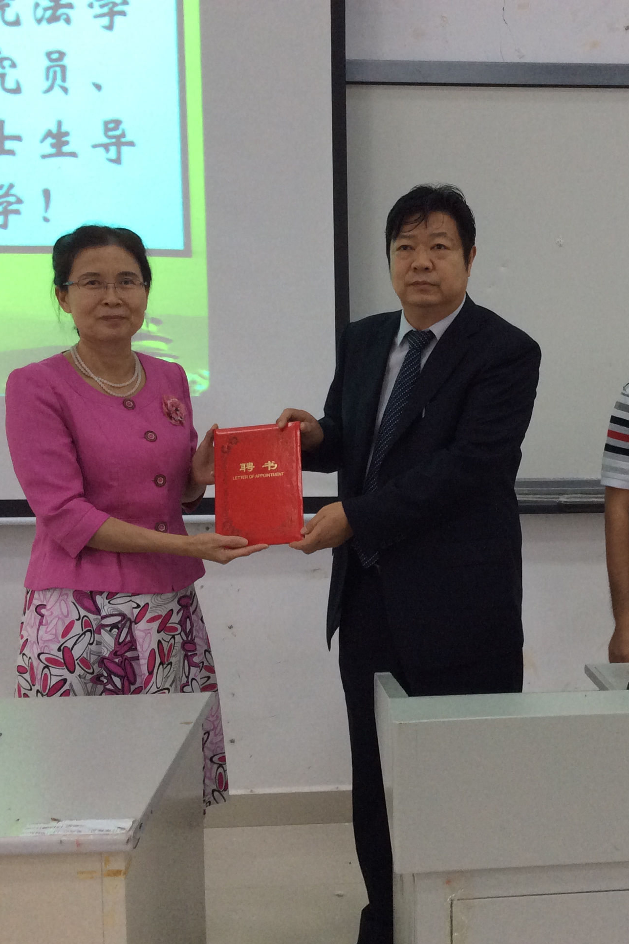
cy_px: 473
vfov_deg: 42.7
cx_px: 472
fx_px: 1206
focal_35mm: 46
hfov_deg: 28.8
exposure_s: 1/25
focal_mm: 3.3
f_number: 2.4
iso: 80
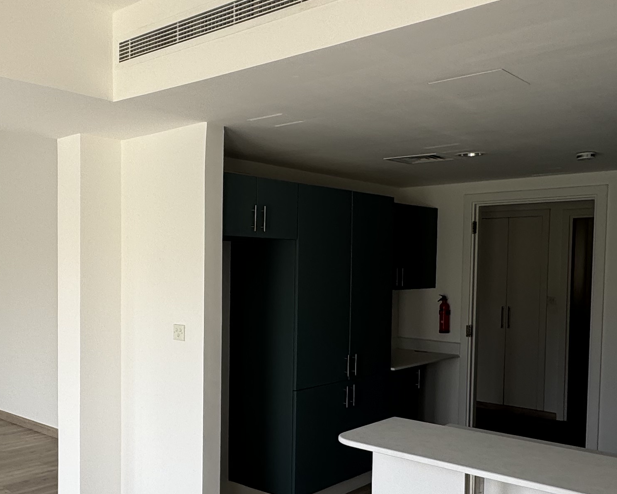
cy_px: 299
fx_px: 676
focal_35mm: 37
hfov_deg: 48.1
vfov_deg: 39.9
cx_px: 193
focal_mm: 2.22
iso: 40
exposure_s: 1/182
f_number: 2.2
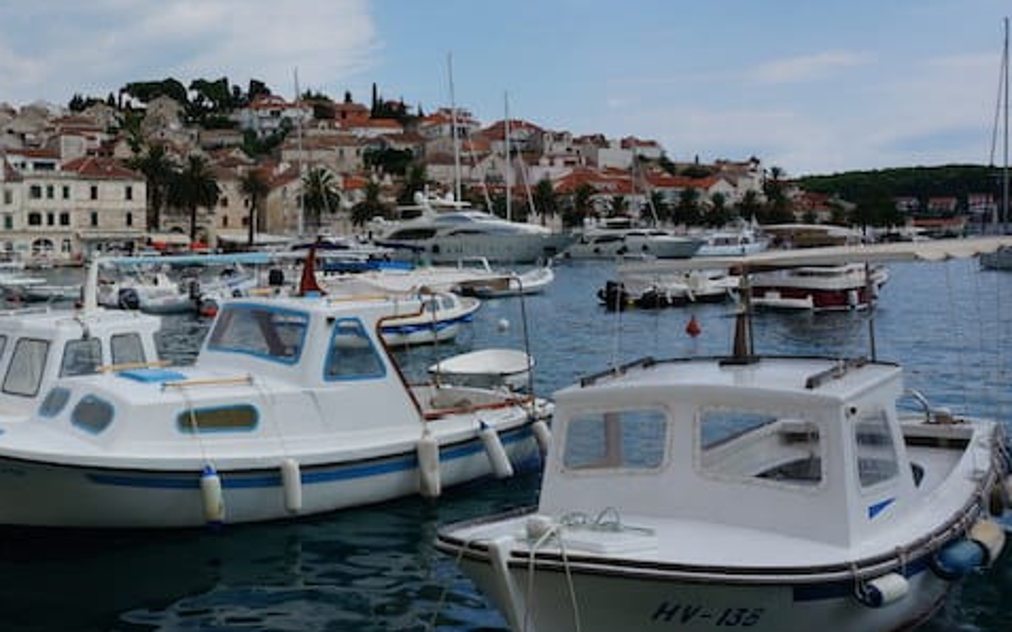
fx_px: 1131
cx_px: 199
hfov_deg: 45.7
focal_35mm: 41
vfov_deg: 31.2
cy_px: 274
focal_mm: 16
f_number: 13
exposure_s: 1/160
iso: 100
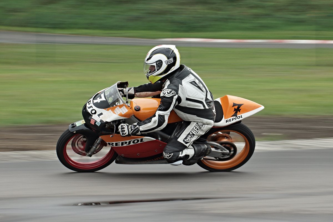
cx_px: 166
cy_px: 111
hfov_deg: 9.8
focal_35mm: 210
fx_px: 1942
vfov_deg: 6.5
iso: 200
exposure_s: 1/80
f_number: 14
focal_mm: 140
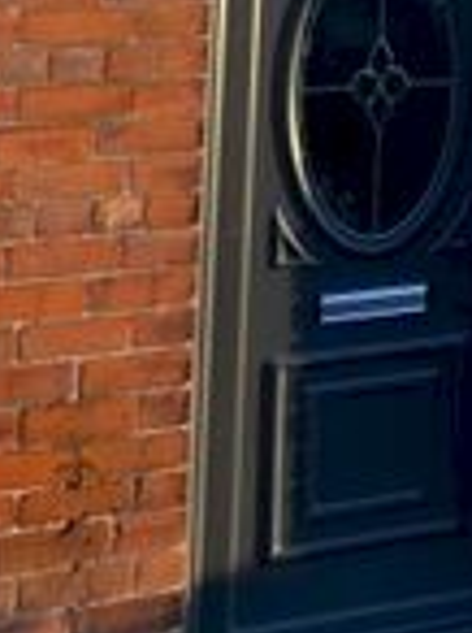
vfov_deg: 17.6
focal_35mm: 96
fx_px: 1750
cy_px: -405
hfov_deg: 12.7
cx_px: 1044
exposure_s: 1/100
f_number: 2.8
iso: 80
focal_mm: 3.6
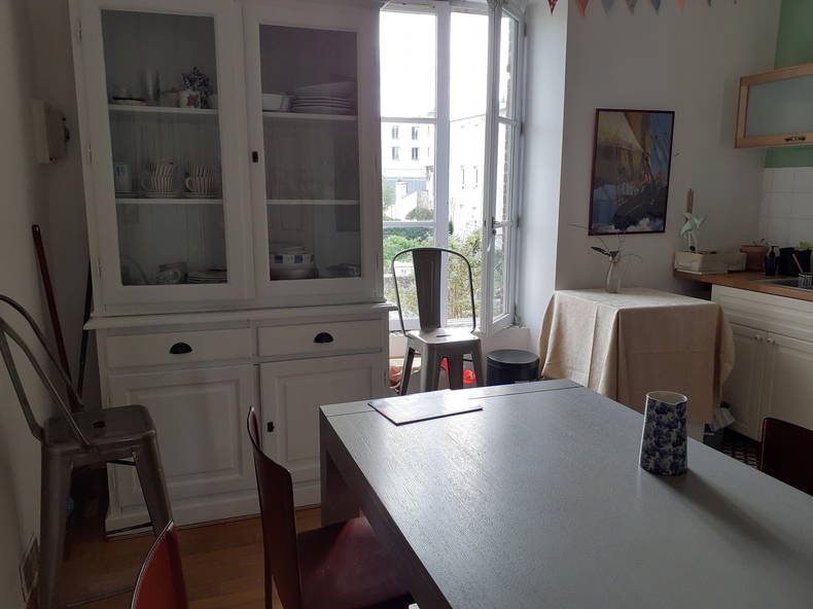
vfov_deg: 51.3
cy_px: 304
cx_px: 406
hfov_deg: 65.3
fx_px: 634
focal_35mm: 27
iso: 40
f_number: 1.9
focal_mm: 3.6
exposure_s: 1/125
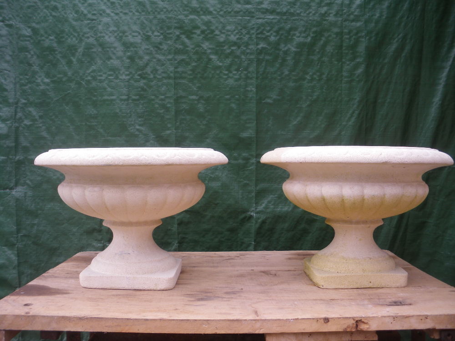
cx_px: 228
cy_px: 170
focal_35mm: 36
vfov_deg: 39.7
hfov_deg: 51.4
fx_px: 473
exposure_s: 1/80
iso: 64
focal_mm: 6.3
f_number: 3.5
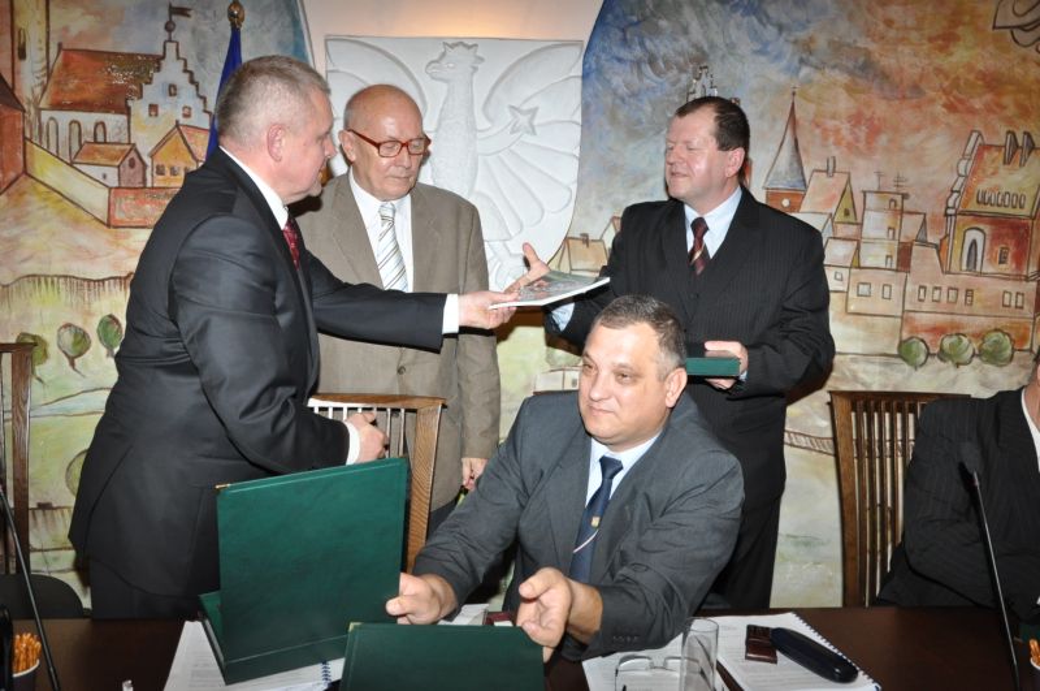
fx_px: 952
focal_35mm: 33
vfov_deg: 39.9
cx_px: 520
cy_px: 346
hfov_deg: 57.3
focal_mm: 22
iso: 1000
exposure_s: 1/60
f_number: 6.3
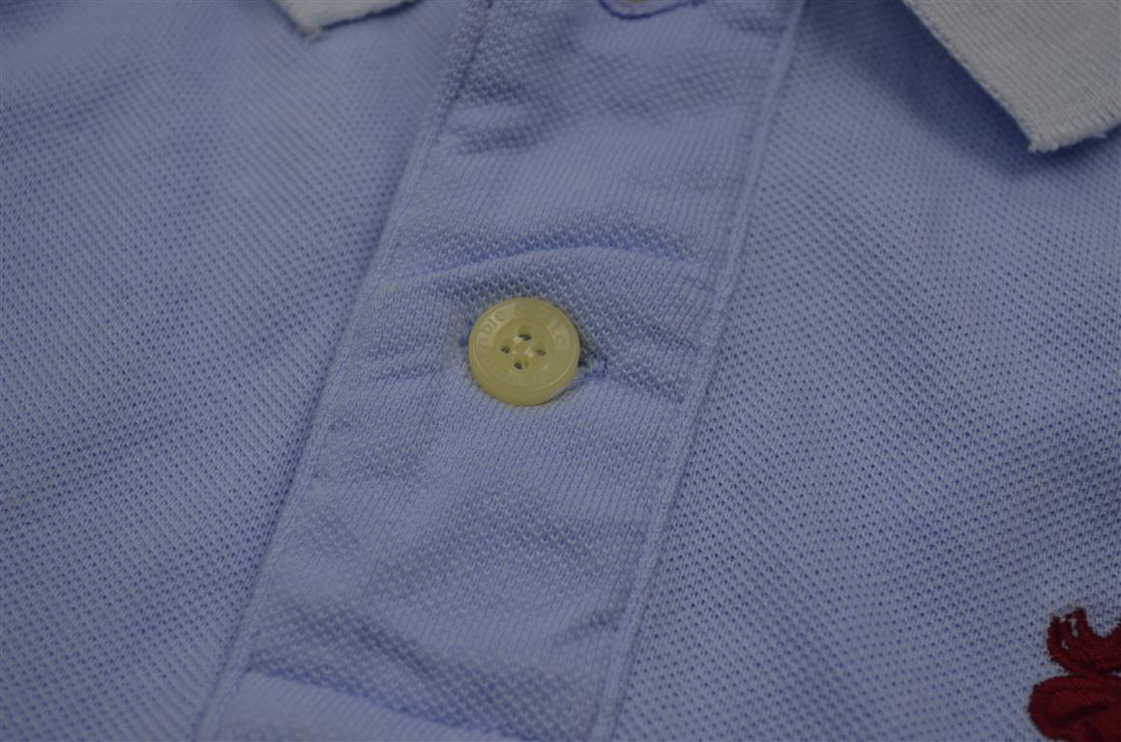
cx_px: 560
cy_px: 371
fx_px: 1865
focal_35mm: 60
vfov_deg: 22.5
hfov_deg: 33.5
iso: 400
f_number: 5.6
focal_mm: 40
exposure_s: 1/125
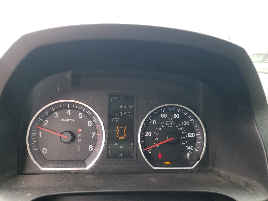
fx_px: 201
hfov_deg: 67.3
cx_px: 134
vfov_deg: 53.1
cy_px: 100
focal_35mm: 26
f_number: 1.5
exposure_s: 1/167
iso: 50
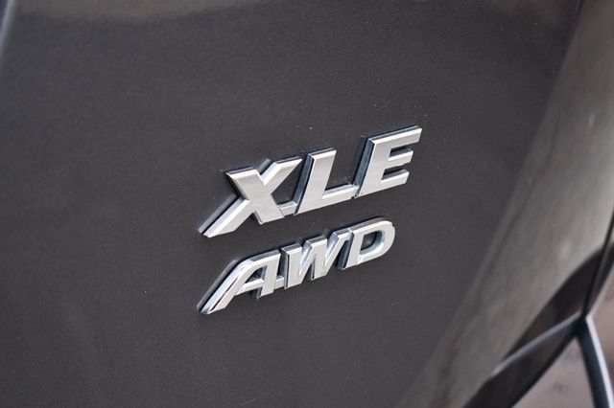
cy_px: 204
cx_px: 307
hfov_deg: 24.8
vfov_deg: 16.6
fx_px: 1398
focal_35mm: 82
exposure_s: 1/200
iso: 800
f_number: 5.6
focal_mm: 55
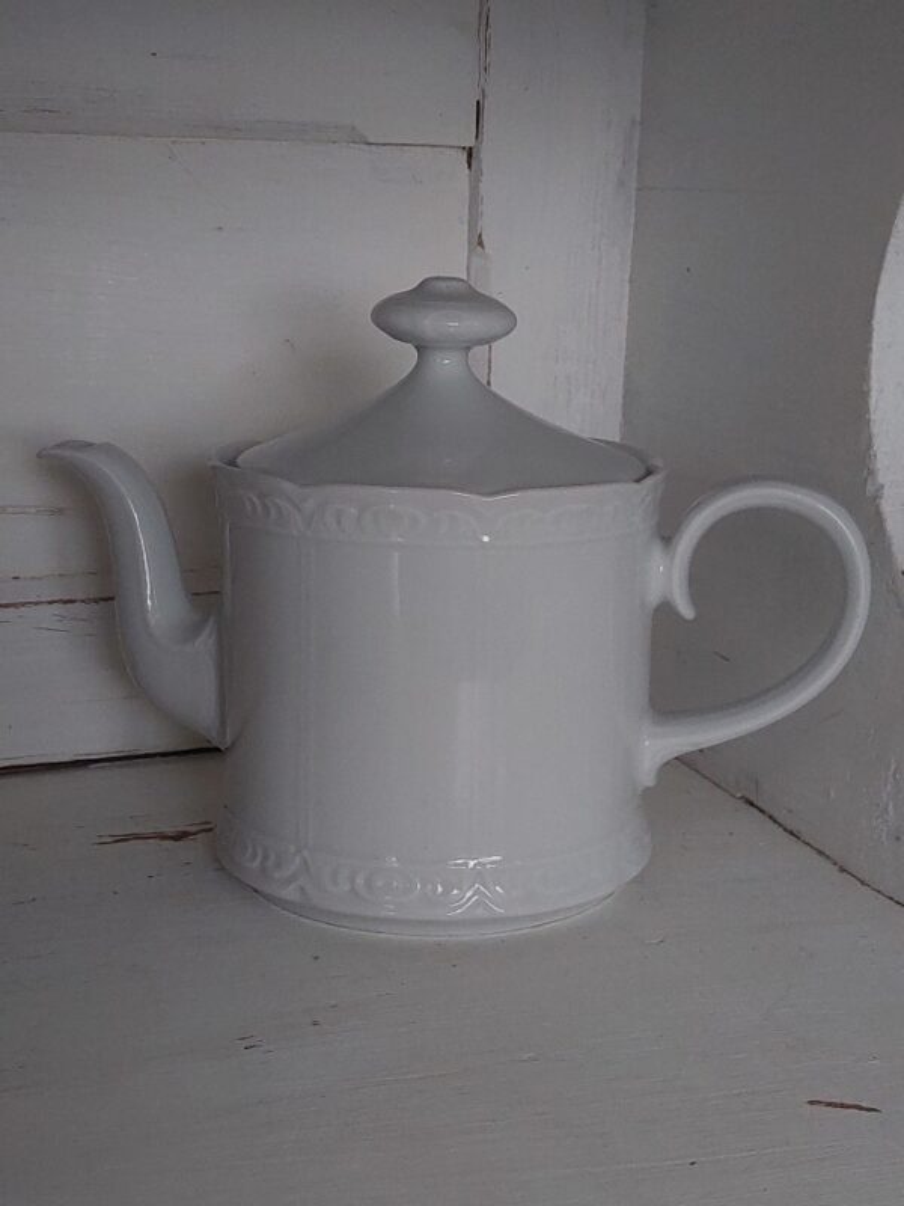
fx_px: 836
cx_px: 452
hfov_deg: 56.8
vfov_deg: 71.6
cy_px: 603
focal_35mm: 24
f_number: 1.8
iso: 640
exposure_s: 1/50
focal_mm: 5.23
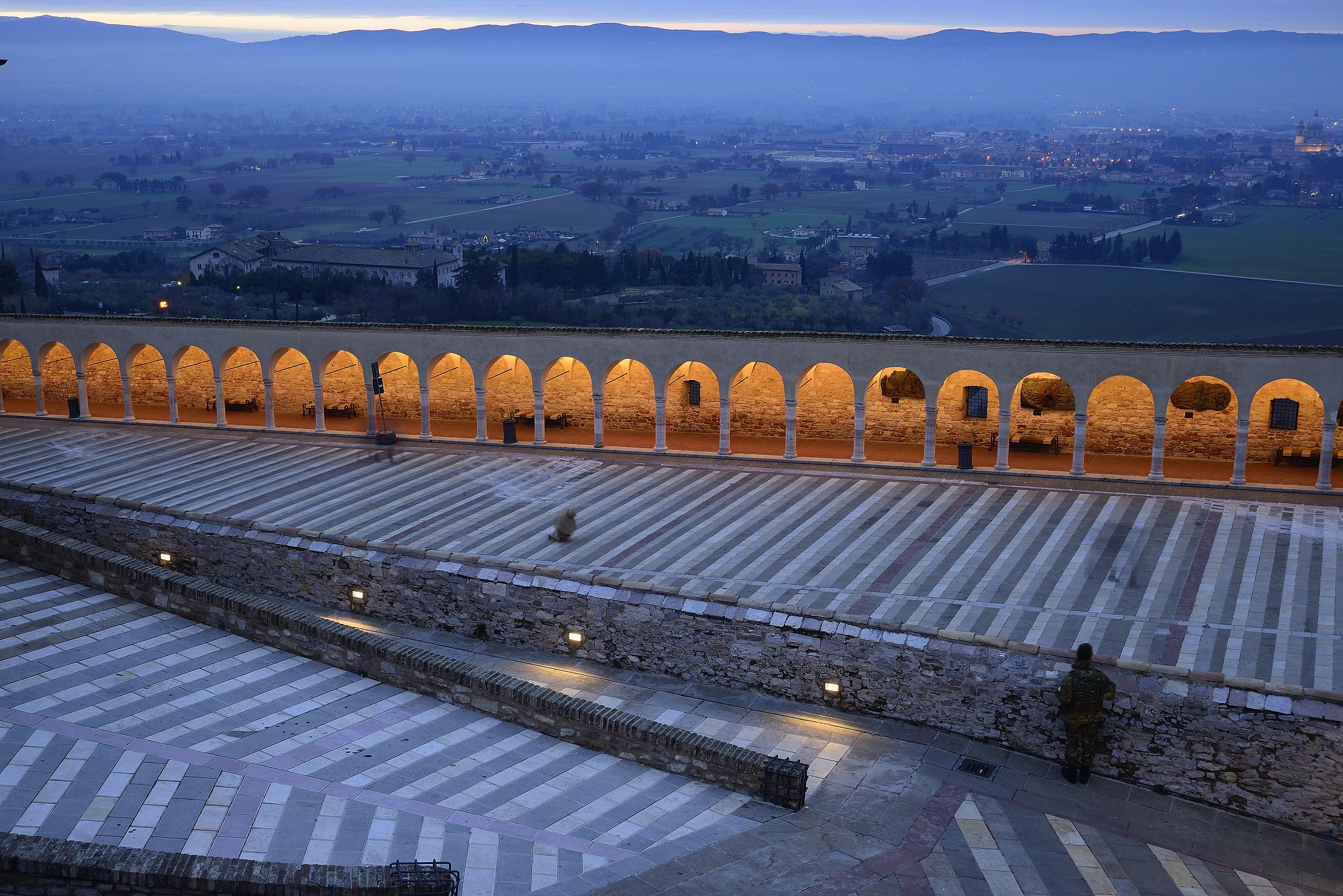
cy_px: 448
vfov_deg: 33.4
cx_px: 672
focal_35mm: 40
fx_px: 1492
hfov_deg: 48.5
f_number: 11
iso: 320
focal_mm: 40
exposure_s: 1.3
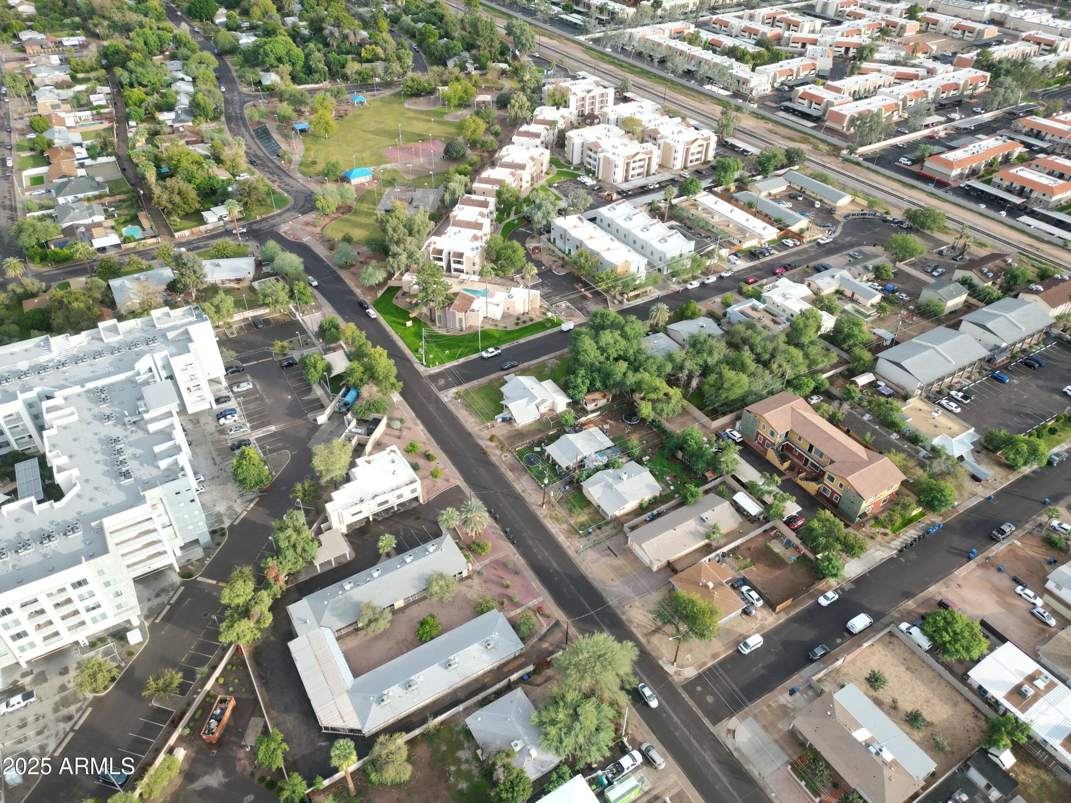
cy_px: 402
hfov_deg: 71.6
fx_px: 743
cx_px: 536
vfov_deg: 56.8
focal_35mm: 24
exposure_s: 1/725
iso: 200
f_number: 1.7
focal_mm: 6.72
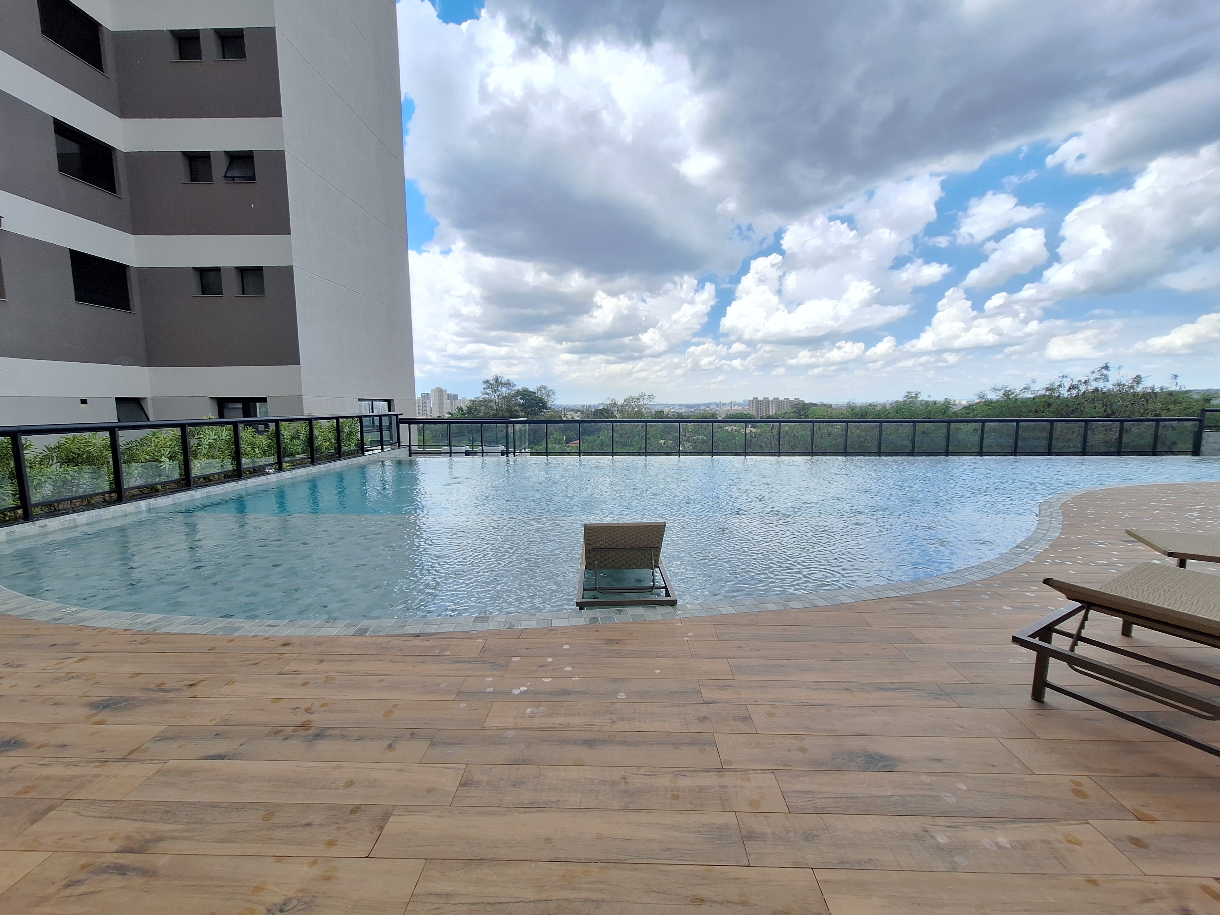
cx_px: 610
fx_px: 458
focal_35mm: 13
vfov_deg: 89.9
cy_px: 458
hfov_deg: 106.2
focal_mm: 1.74
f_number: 2.2
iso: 40
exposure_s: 1/558
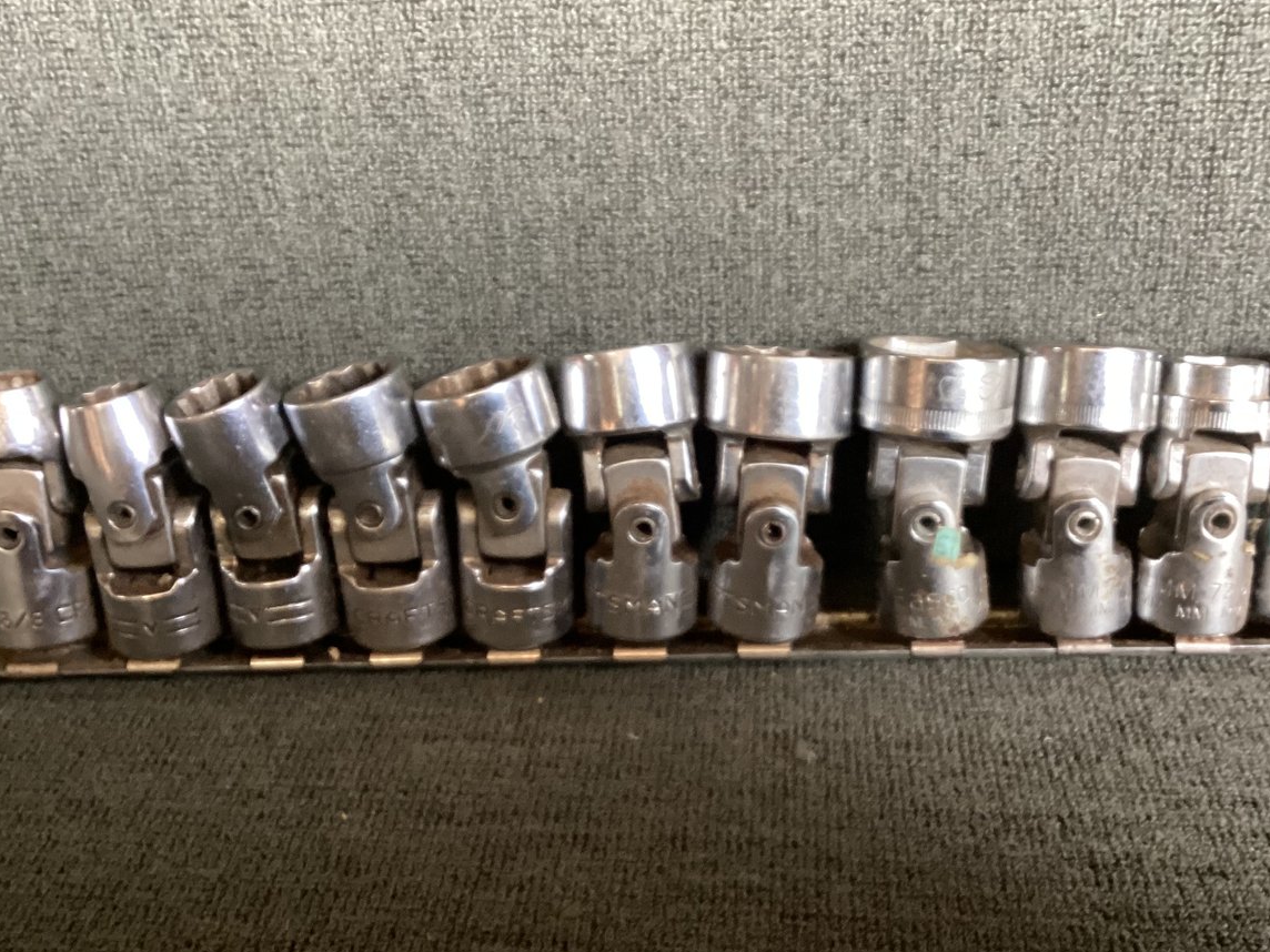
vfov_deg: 35.1
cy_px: 443
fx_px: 1504
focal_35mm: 41
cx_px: 694
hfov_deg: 45.7
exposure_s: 1/33
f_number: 2.4
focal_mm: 3.3
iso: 320
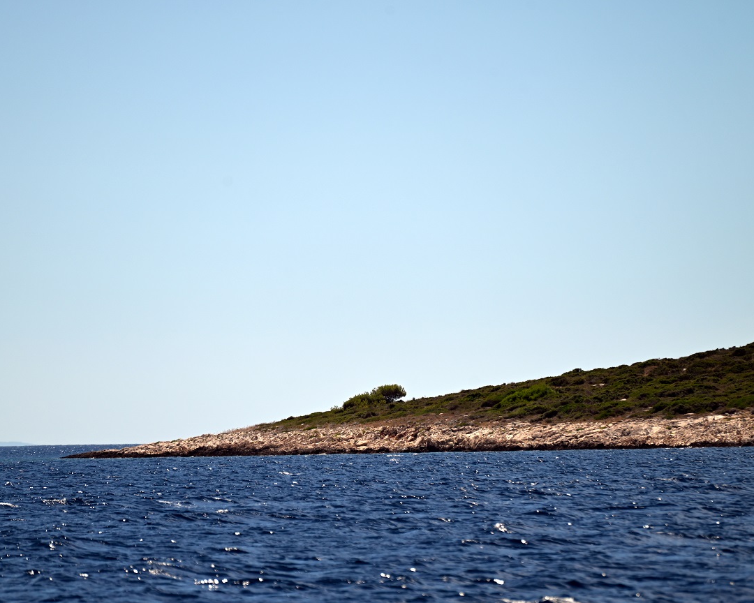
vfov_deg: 4.6
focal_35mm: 339
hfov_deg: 5.7
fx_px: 7565
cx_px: 362
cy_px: 301
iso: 100
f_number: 6.3
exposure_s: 1/1250
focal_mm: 300
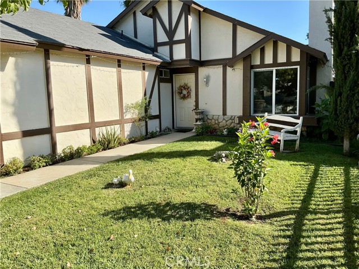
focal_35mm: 28
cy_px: 134
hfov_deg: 63.4
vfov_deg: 49.7
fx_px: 290
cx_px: 180
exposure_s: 1/1121
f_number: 1.8
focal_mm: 3
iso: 25
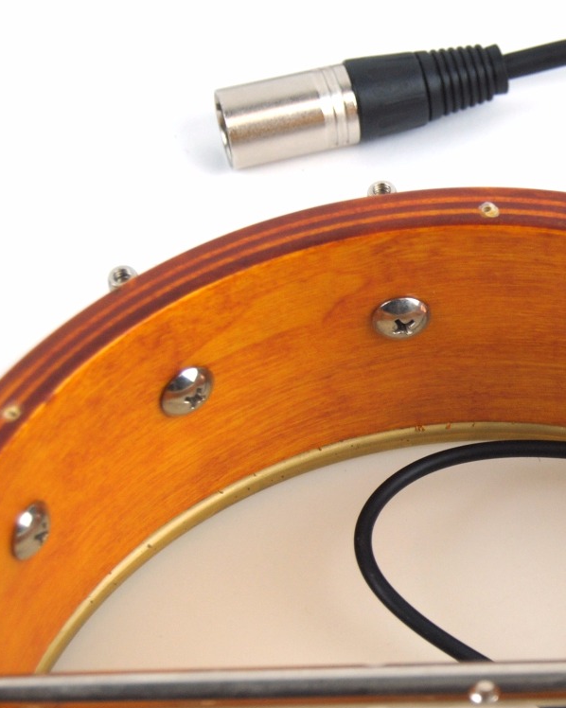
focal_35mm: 122
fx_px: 2556
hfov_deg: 12.5
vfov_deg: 15.7
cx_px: 530
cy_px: 506
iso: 160
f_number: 5
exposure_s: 1/100
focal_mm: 40
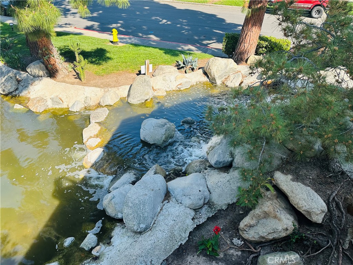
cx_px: 176
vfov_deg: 56.8
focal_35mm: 24
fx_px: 245
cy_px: 132
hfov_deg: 71.6
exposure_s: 1/1357
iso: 80
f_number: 1.78
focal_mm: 6.86
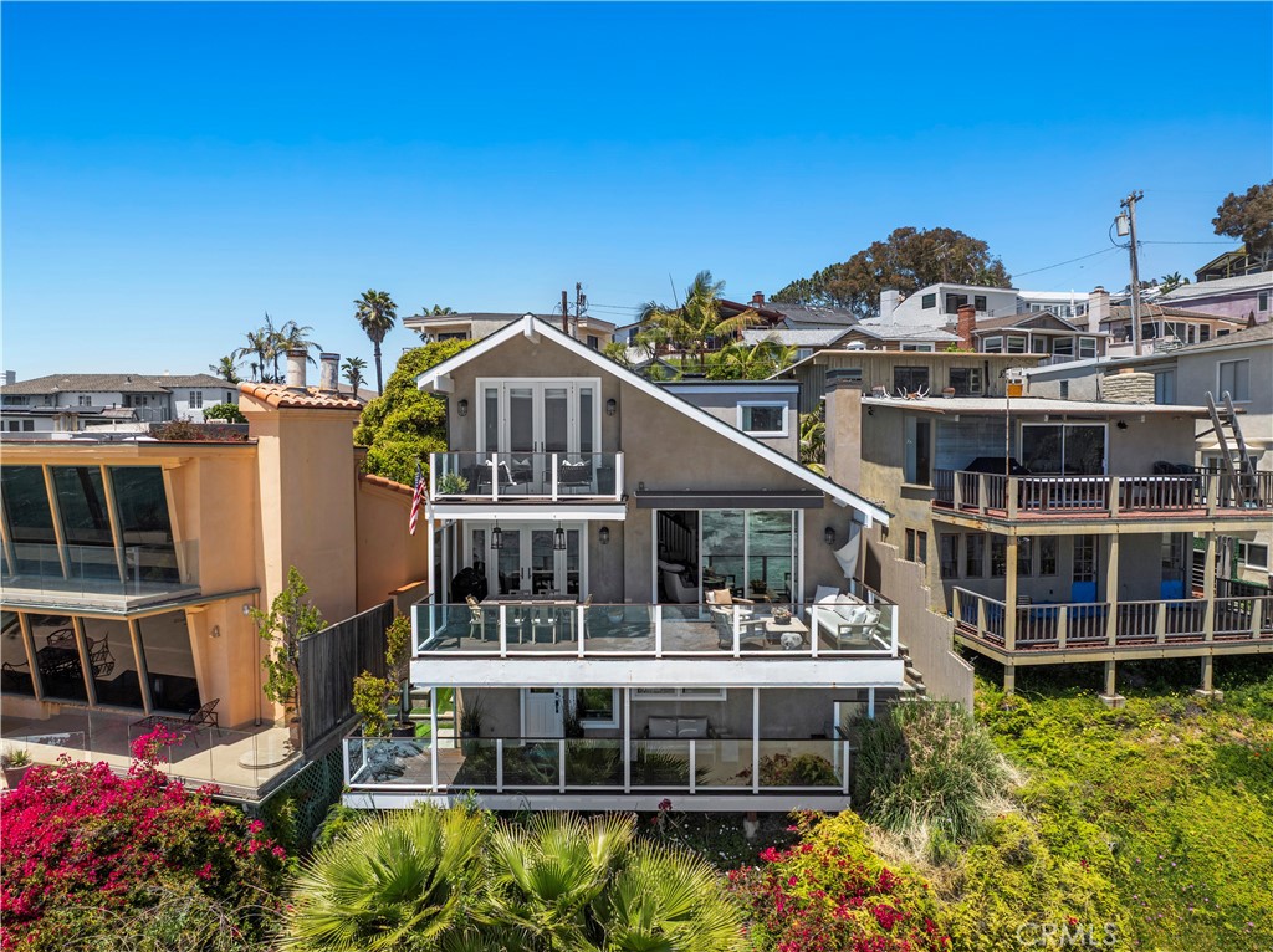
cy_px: 476
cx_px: 636
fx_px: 882
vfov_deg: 56.7
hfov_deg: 71.6
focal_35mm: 24
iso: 100
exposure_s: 1/2000
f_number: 2.8
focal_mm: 12.29
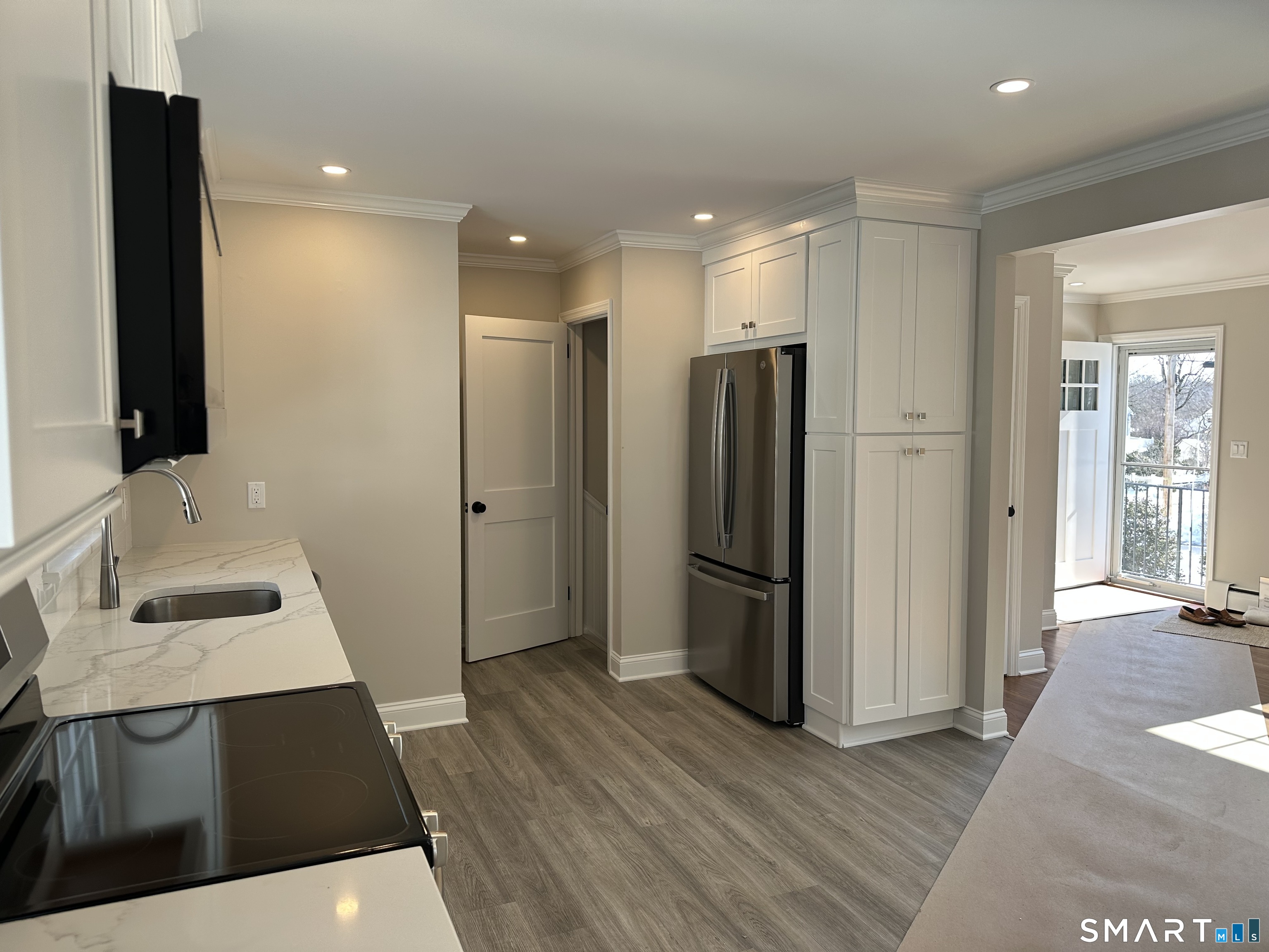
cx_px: 634
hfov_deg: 71.6
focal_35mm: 24
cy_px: 476
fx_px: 880
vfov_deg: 56.8
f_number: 1.78
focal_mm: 6.86
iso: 64
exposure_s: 1/193
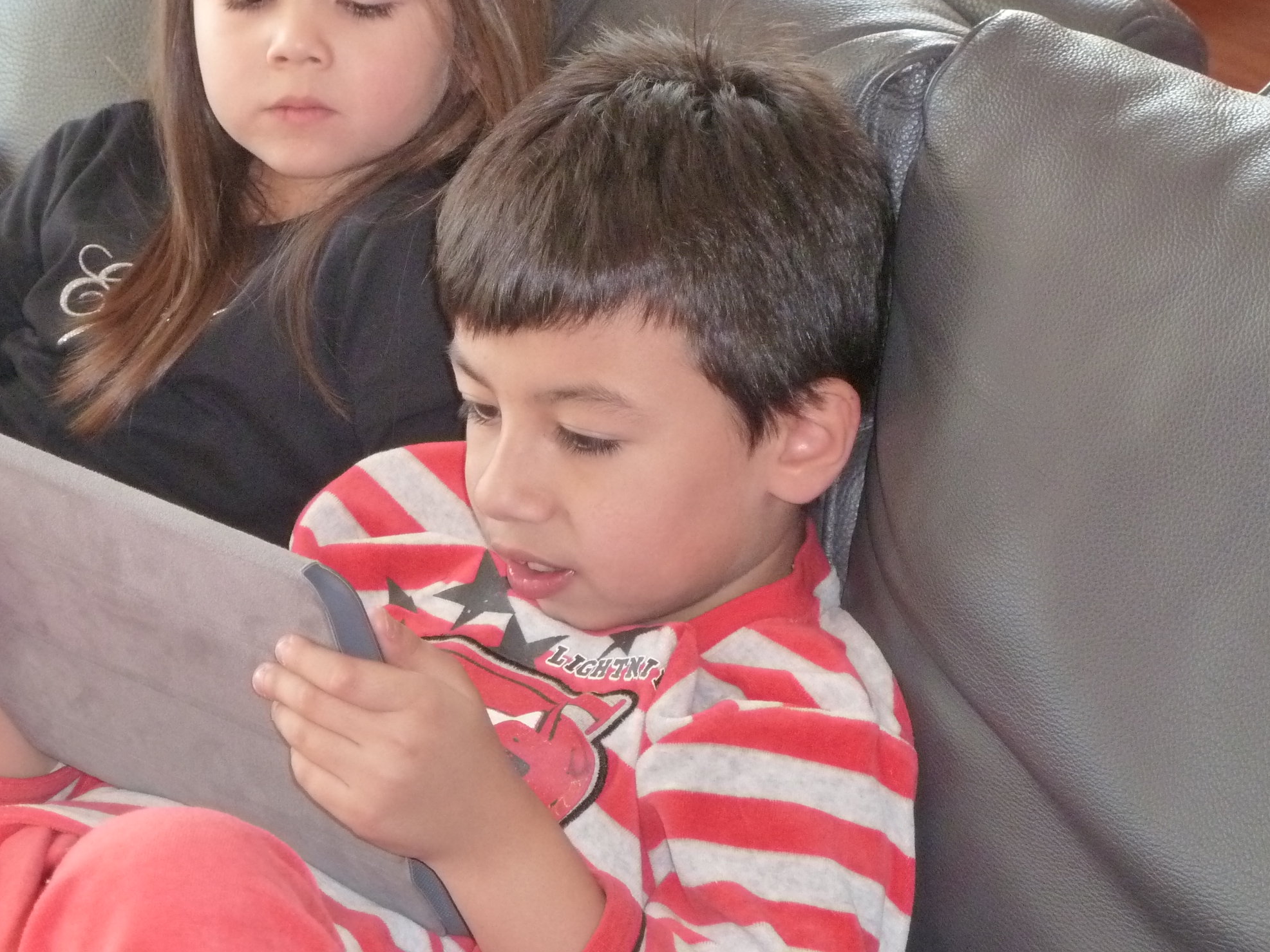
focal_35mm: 135
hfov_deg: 14.6
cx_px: 494
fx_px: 4953
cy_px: 335
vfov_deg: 11.0
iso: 500
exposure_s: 1/80
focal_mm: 17
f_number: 4.3
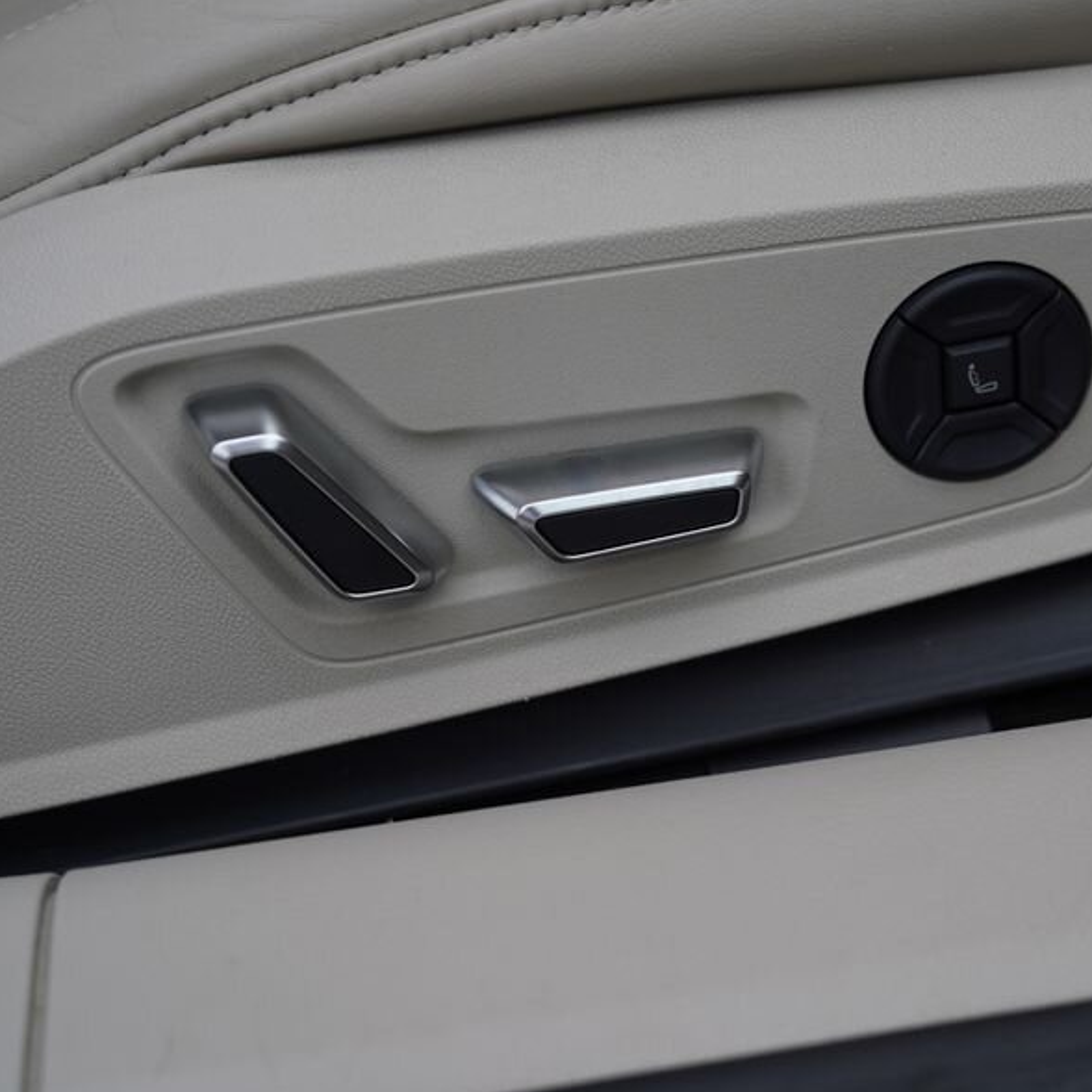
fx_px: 2320
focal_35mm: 65
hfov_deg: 26.3
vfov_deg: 26.5
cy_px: 529
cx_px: 734
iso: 100
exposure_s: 1/80
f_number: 4
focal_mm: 44
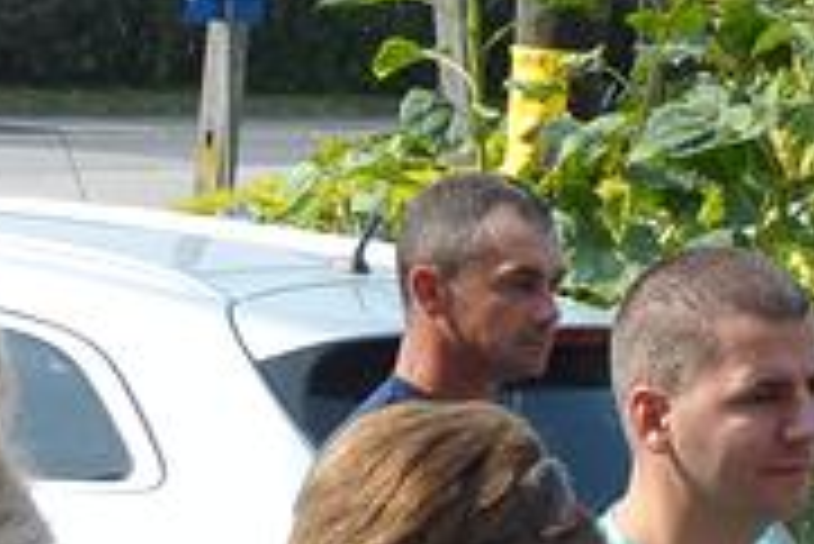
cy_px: 1036
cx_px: 544
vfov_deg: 5.6
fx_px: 5408
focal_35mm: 239
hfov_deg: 8.6
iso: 640
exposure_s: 1/500
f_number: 11
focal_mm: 34
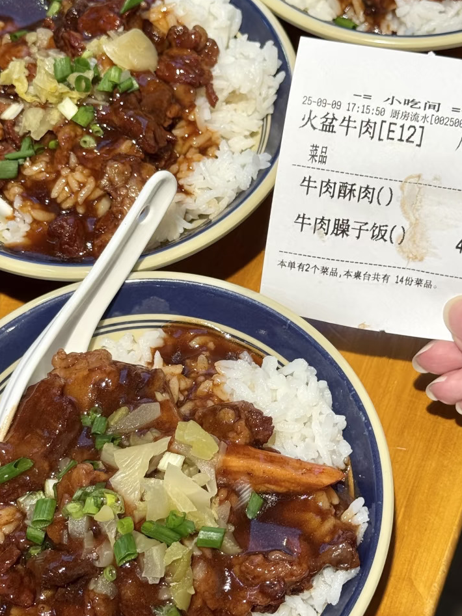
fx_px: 1299
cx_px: 231
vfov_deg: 26.7
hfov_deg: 20.2
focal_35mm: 73
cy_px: 277
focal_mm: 6.76
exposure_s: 1/405
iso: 64
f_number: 1.78
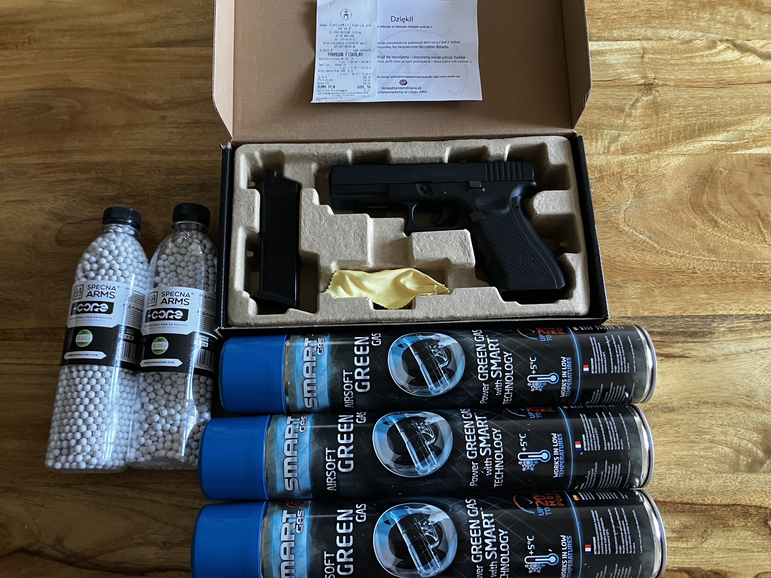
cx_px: 386
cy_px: 289
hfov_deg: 63.4
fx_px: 624
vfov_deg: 49.7
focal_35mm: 28
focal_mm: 3.99
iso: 400
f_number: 1.8
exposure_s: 1/36
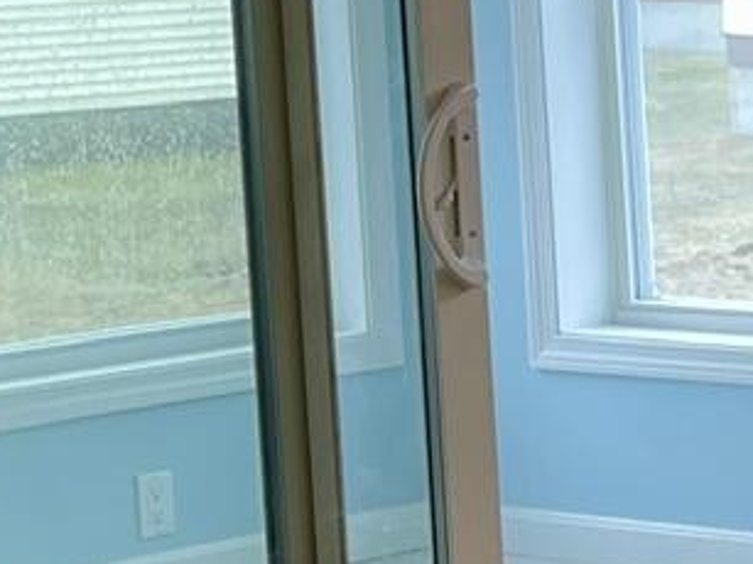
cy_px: 162
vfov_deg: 8.9
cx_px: 1776
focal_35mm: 167
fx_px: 3631
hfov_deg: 10.3
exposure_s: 1/60
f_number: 1.6
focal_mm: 5.1
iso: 64
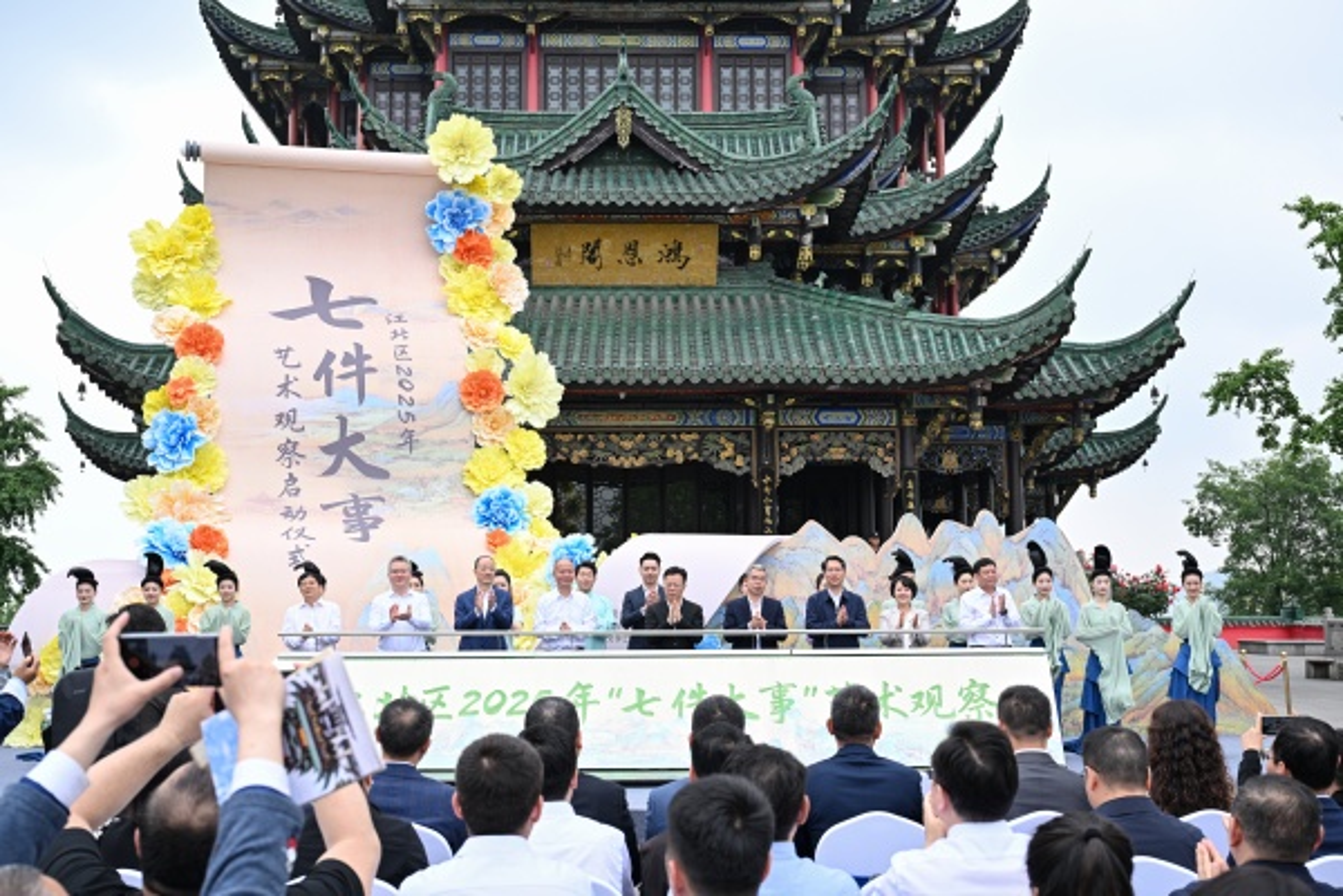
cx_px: 672
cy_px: 448
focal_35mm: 42
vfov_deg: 31.9
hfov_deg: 46.4
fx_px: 1567
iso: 100
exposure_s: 1/200
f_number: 5.6
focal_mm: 42
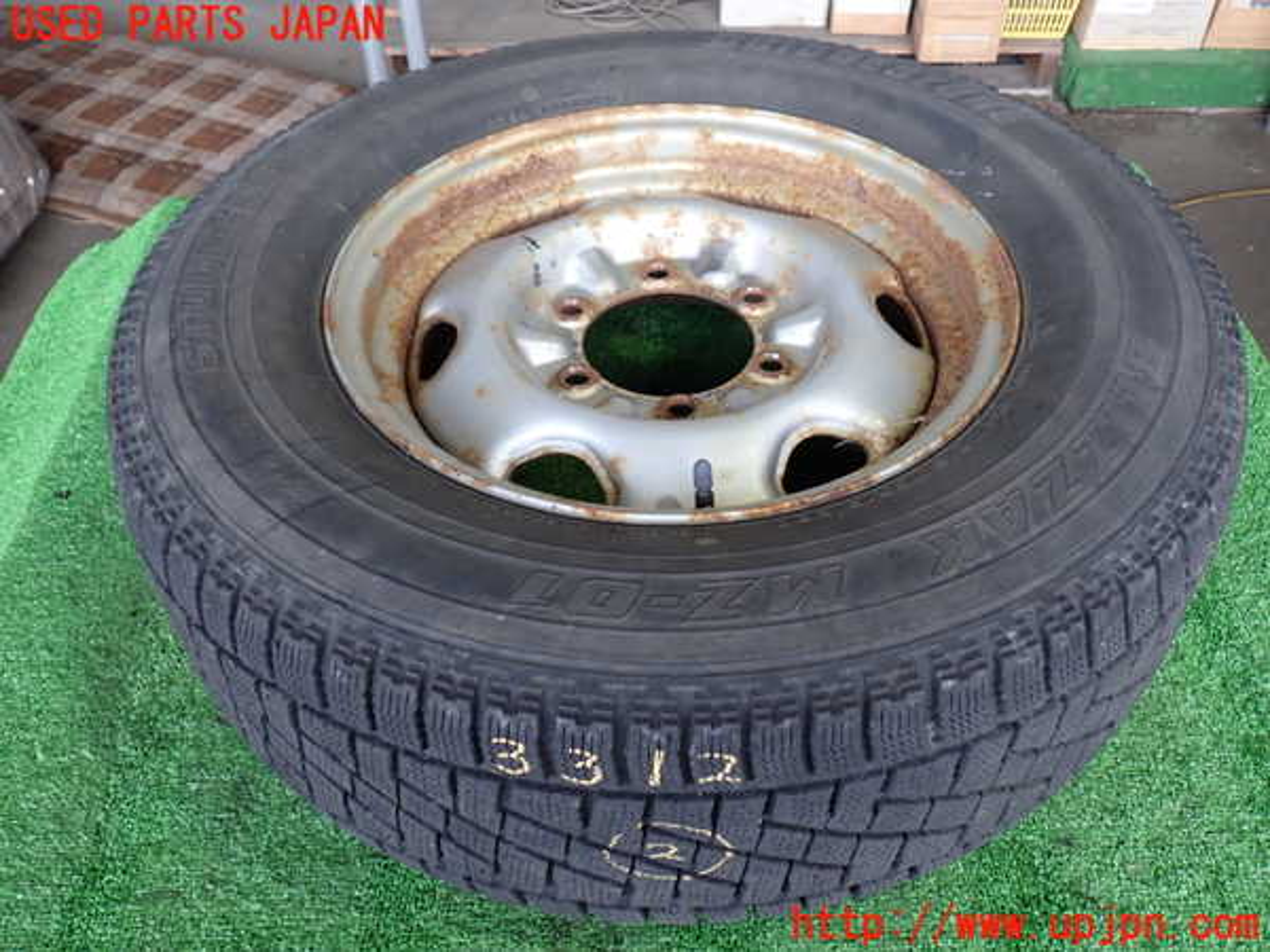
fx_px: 1174
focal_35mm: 32
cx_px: 635
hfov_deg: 56.8
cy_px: 476
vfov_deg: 44.2
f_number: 2.4
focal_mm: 5.79
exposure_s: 1/60
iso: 160
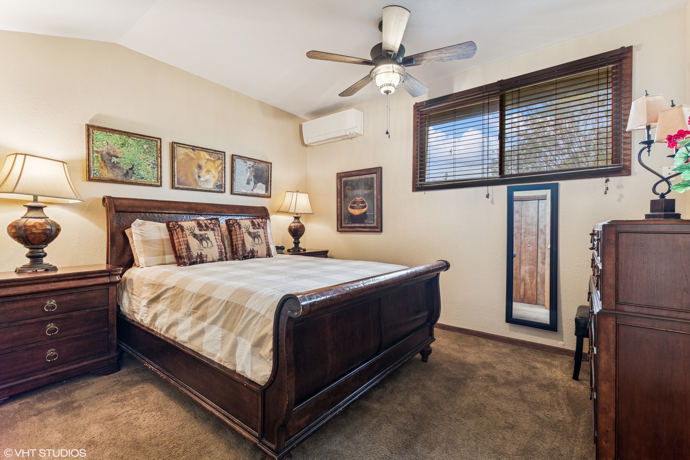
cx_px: 345
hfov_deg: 100.4
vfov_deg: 77.3
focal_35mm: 15
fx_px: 287
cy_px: 230
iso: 100
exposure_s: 1/3
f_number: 6.3
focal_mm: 10
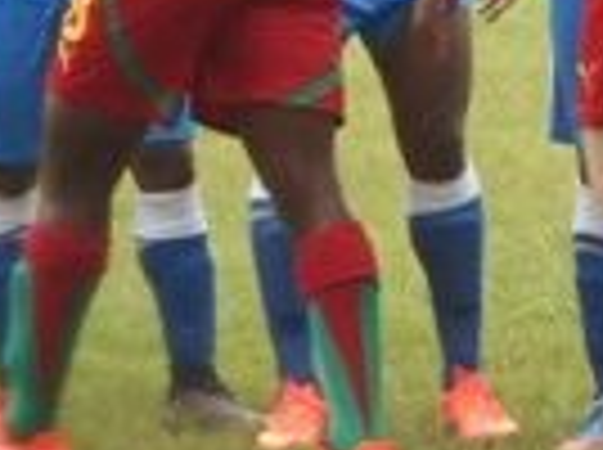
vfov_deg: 3.2
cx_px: 1325
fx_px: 8016
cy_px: 274
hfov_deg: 4.2
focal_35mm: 461
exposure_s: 1/125
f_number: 6.3
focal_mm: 15.4
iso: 110
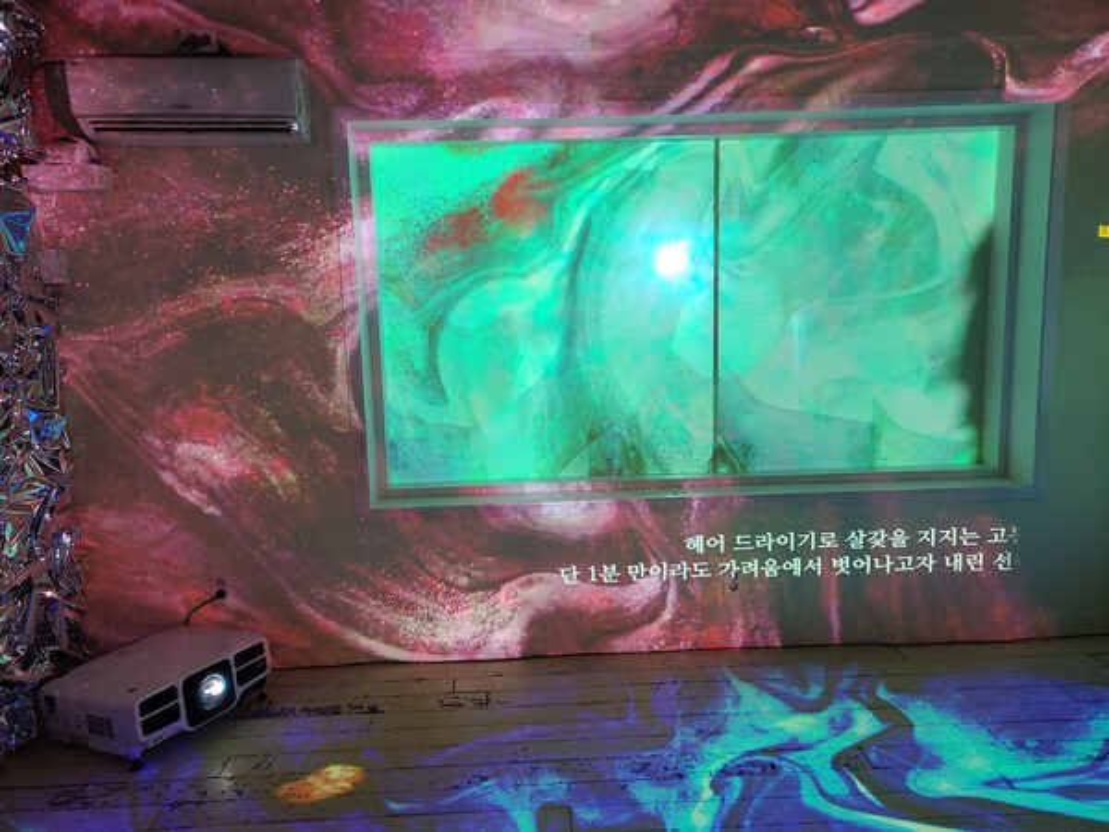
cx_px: 554
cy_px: 416
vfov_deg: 53.1
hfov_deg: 67.3
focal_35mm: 26
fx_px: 833
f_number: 1.8
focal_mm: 5.4
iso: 200
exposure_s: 1/60
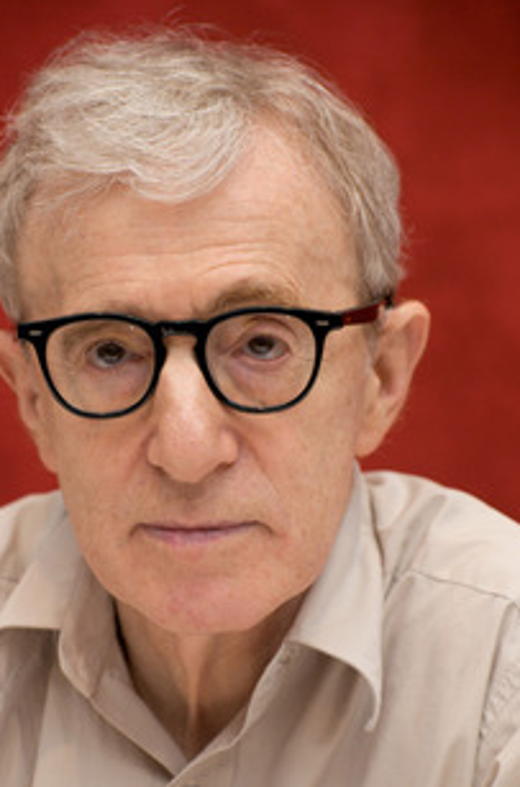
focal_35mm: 159
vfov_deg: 12.9
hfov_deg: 8.6
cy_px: 482
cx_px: 219
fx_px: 3464
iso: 500
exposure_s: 1/125
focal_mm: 122
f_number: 7.1
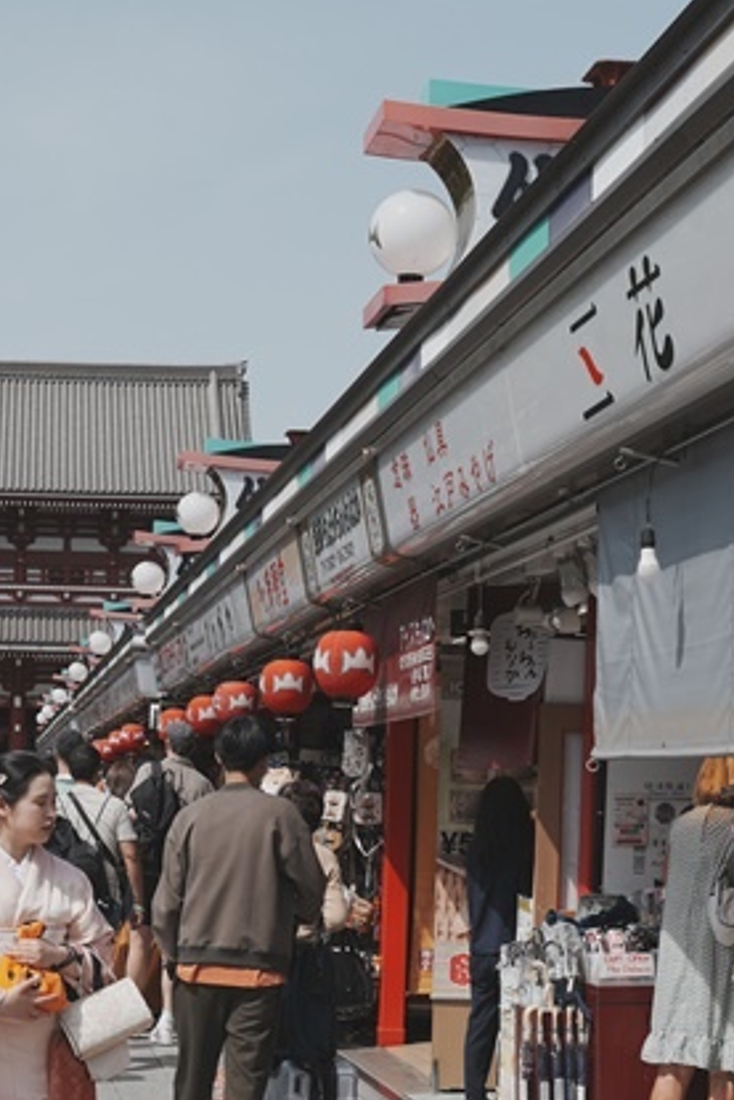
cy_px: 938
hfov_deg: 16.8
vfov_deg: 24.5
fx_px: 2475
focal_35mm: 81
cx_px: 156
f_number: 7.1
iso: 100
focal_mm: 35
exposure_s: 1/800
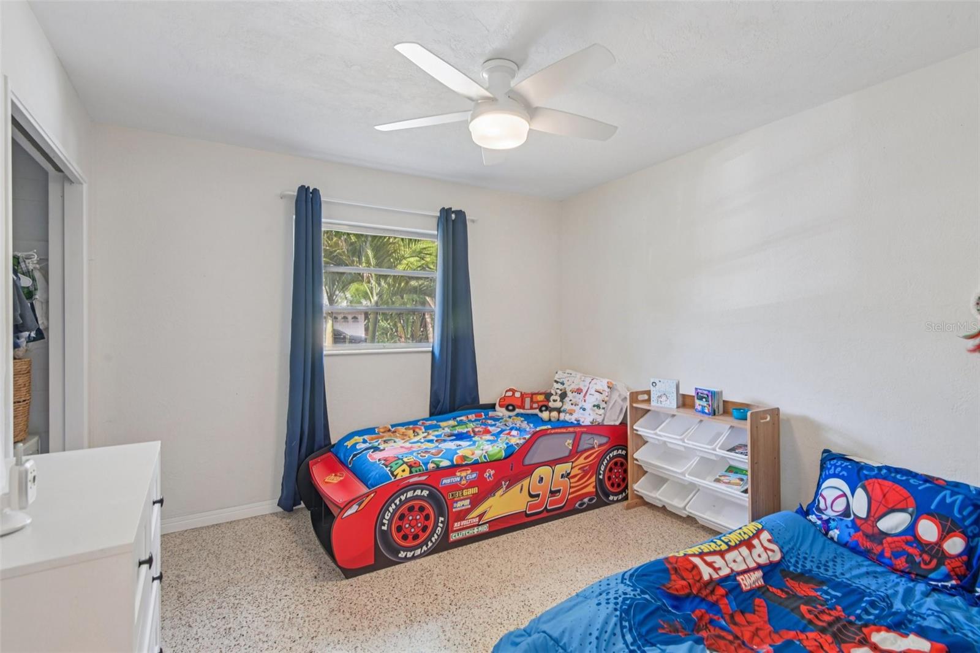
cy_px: 326
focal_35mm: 16
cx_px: 490
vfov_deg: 73.7
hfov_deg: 96.7
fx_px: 435
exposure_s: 1/4
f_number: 8
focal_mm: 16
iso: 400
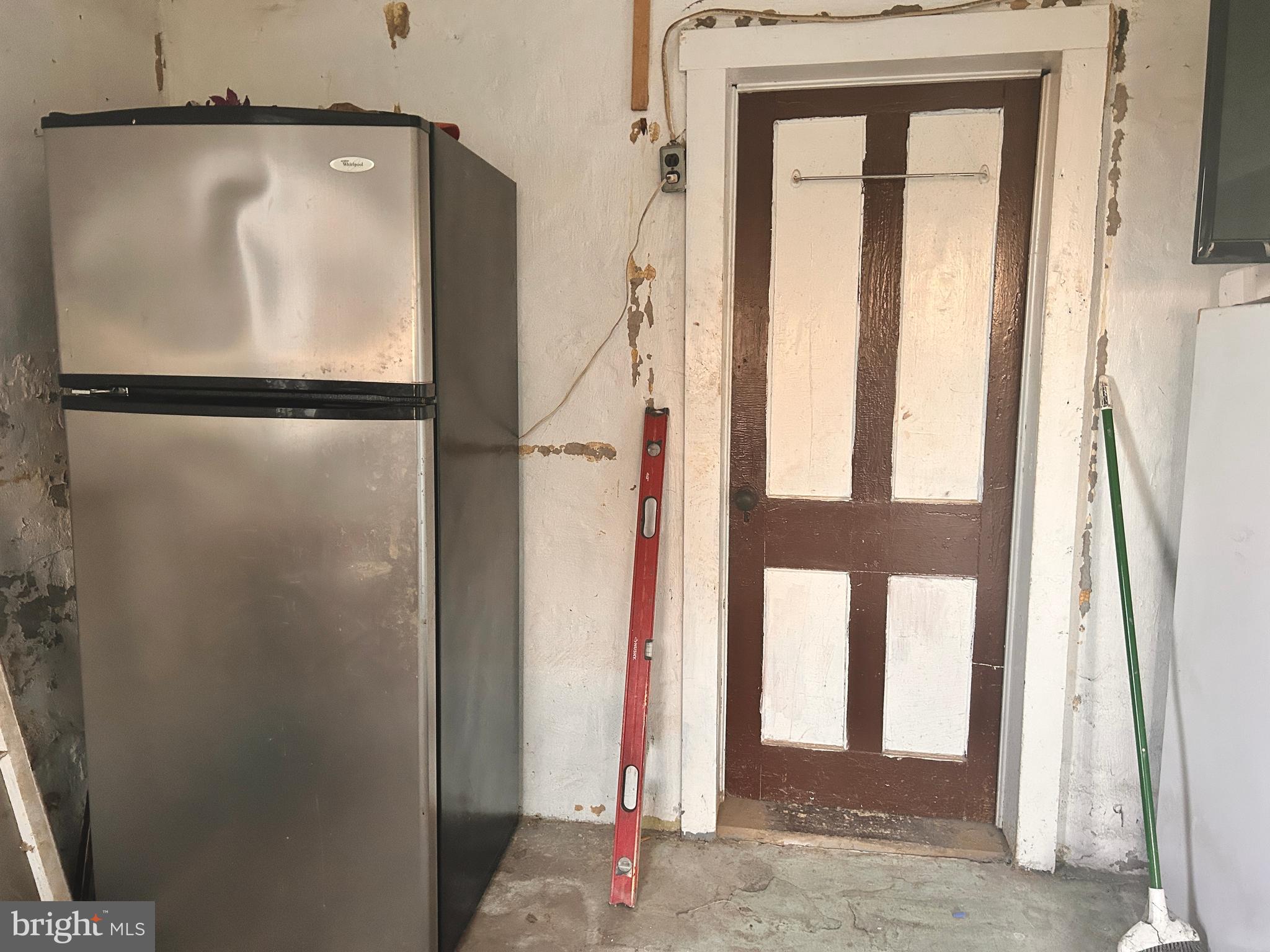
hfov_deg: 67.3
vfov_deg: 53.1
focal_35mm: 26
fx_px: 954
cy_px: 476
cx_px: 635
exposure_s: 1/60
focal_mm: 5.7
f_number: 1.5
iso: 320
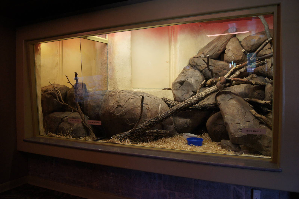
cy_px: 100
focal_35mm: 27
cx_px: 150
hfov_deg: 67.4
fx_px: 224
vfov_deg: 47.9
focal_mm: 18
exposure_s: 1/125
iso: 800
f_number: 3.5
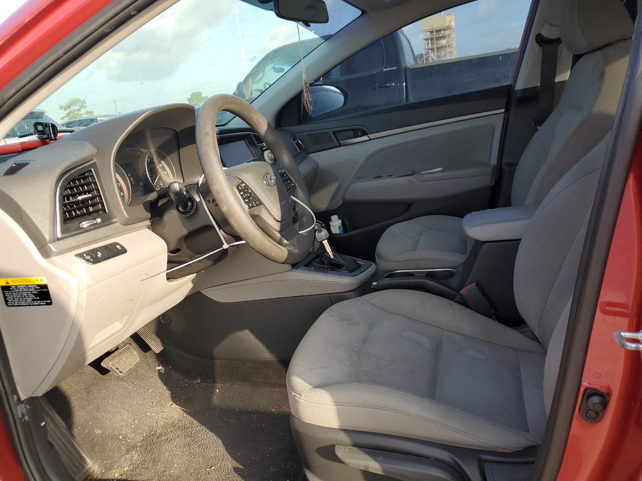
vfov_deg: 53.1
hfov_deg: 67.3
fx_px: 482
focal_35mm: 26
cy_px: 240
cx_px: 321
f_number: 1.5
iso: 50
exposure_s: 1/455
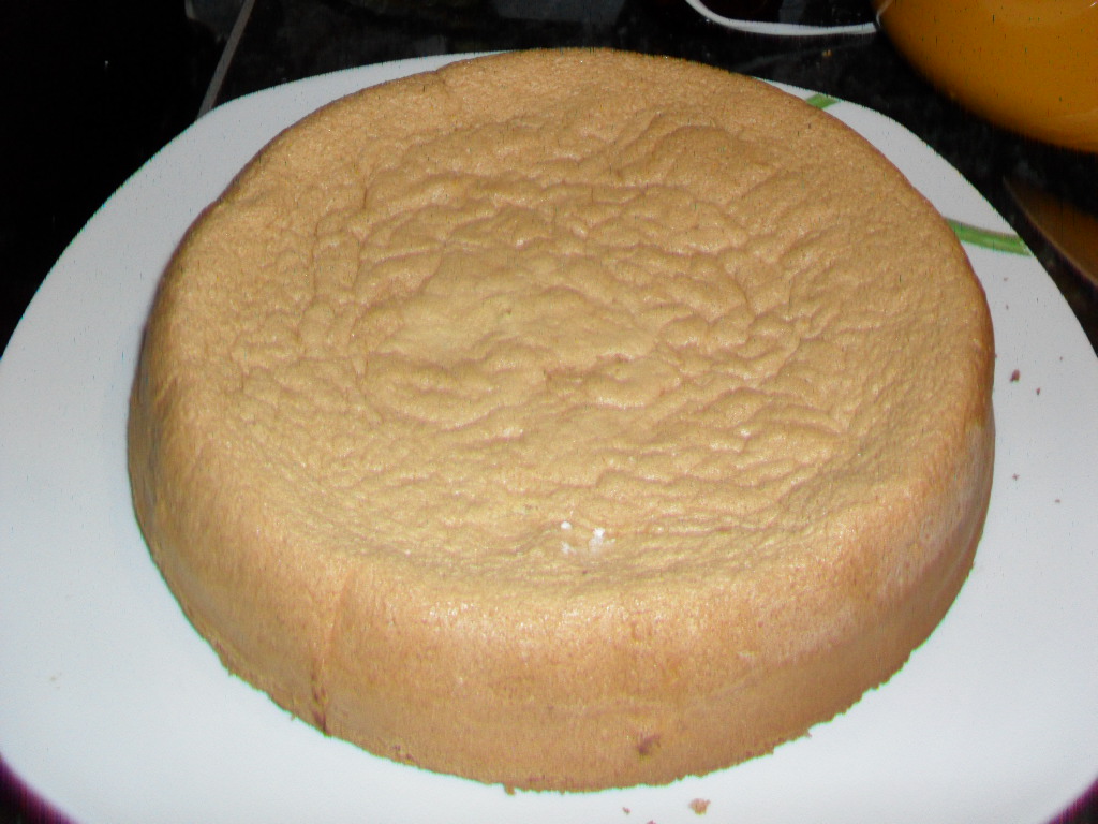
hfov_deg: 52.6
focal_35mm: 35
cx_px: 549
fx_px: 1110
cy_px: 412
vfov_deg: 40.7
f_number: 3.2
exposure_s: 1/45
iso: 200
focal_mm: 6.3
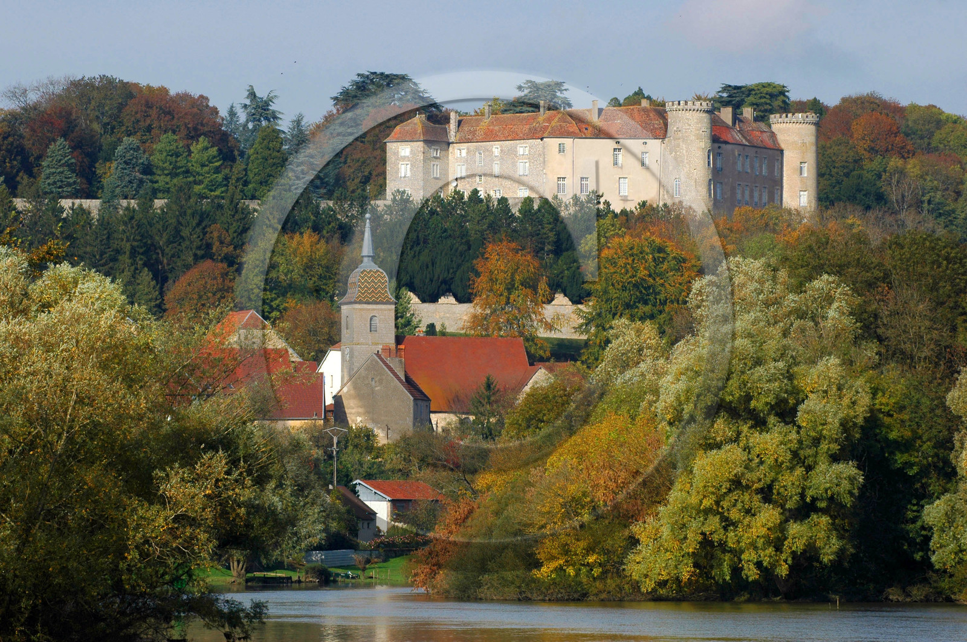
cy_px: 321
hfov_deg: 8.6
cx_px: 484
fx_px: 6439
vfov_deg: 5.7
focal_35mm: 240
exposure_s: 1/640
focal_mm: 160
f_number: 8
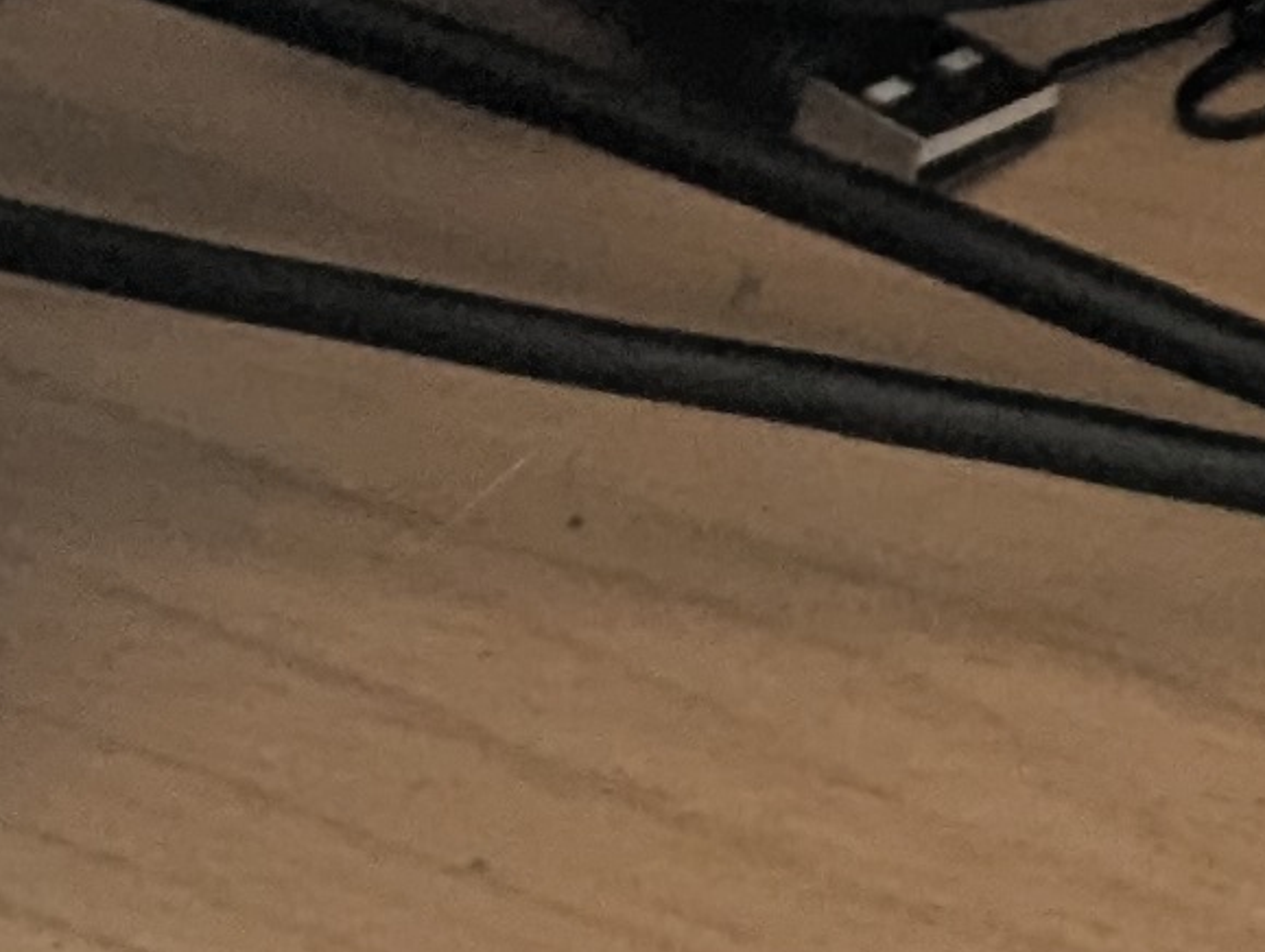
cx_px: 2989
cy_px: -2275
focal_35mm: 169
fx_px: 6185
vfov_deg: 7.4
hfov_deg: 10.2
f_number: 1.85
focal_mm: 6.81
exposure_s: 1/23.8
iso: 58
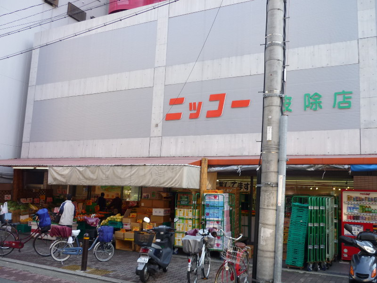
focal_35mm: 33
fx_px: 359
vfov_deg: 42.9
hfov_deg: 55.4
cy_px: 142
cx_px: 188
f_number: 2.8
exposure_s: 1/125
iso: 80
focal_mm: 5.5
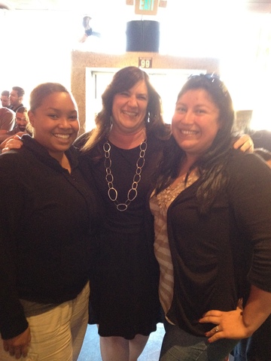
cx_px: 136
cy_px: 180
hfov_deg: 40.7
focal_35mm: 35
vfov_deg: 52.6
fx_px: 365
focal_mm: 4.28
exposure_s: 1/20
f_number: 2.4
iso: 400
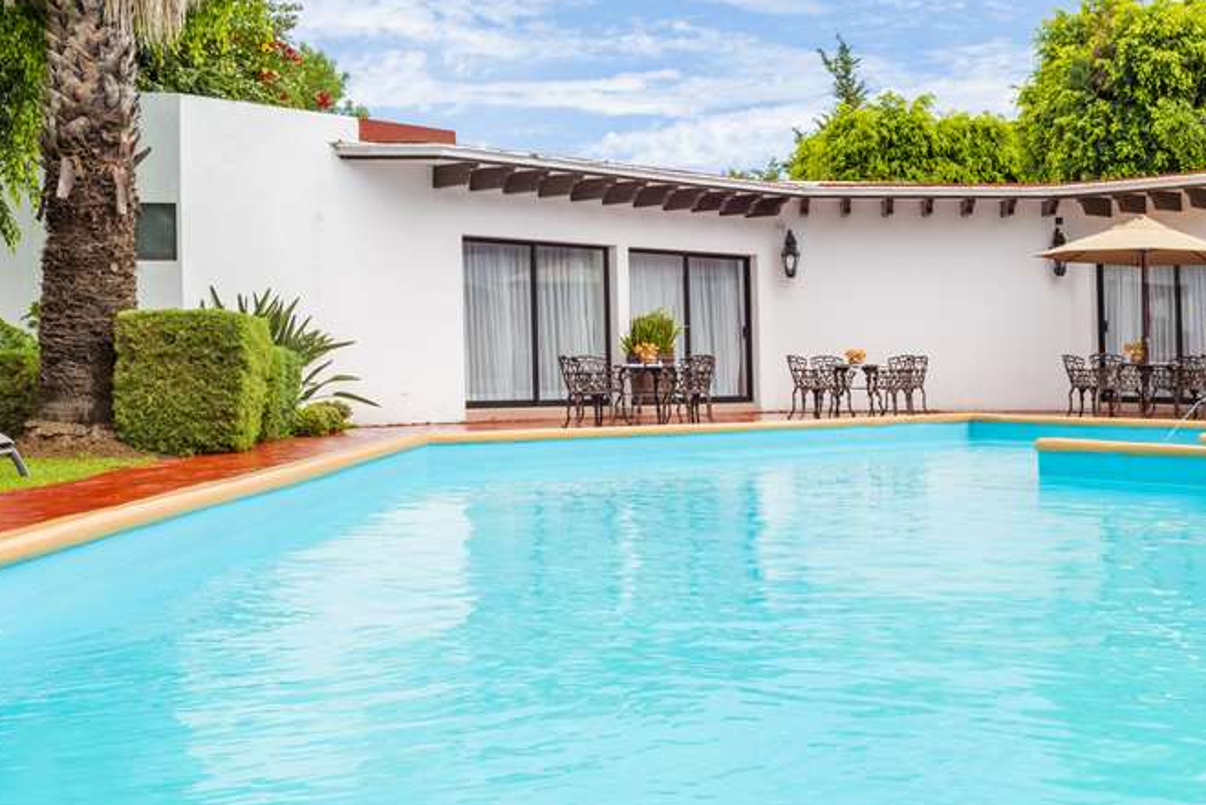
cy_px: 374
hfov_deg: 43.5
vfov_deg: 29.9
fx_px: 1508
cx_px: 513
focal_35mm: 45
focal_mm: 29
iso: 125
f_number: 11
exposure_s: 1/125
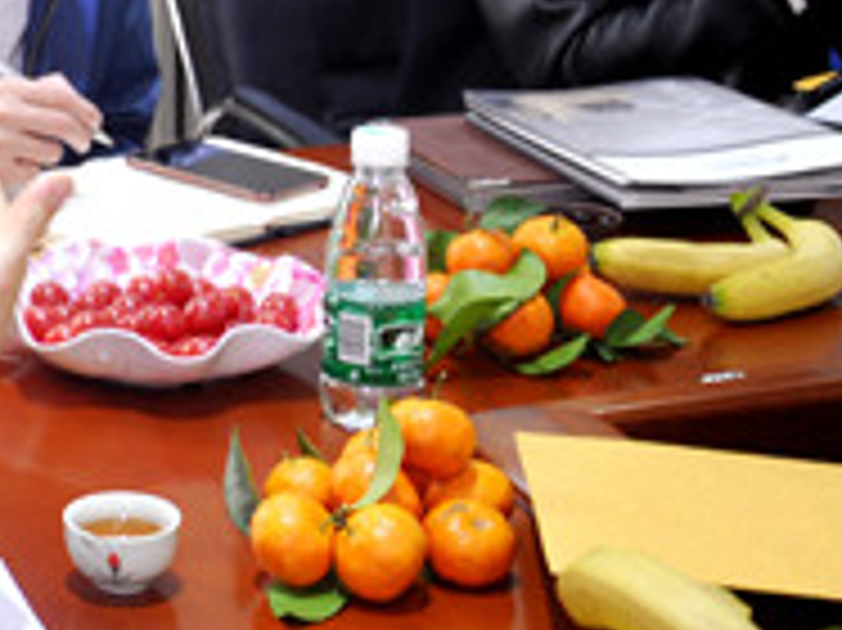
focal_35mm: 108
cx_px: -216
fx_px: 2625
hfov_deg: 17.2
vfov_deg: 13.6
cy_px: 58
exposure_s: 1/8
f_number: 4
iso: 400
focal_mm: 28
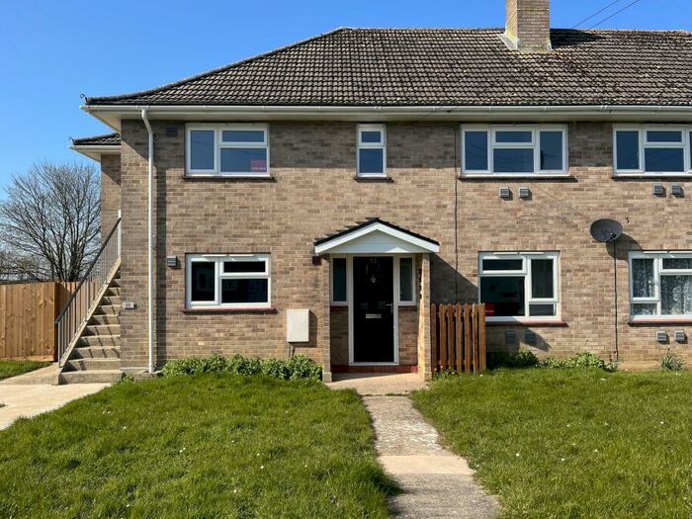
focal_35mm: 26
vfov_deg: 53.1
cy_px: 260
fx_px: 520
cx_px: 346
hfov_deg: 67.3
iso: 50
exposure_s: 1/2825
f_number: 1.6
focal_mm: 5.1
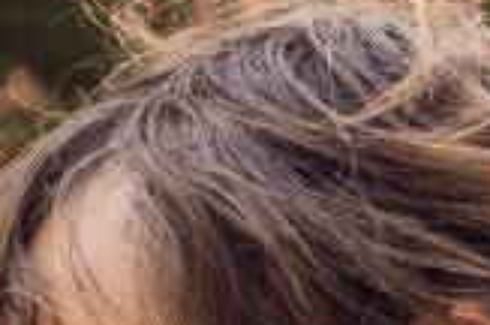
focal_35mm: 200
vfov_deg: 6.7
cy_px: 608
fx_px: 2717
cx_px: -307
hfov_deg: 9.9
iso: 100
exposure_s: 1/640
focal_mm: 25
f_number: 3.2
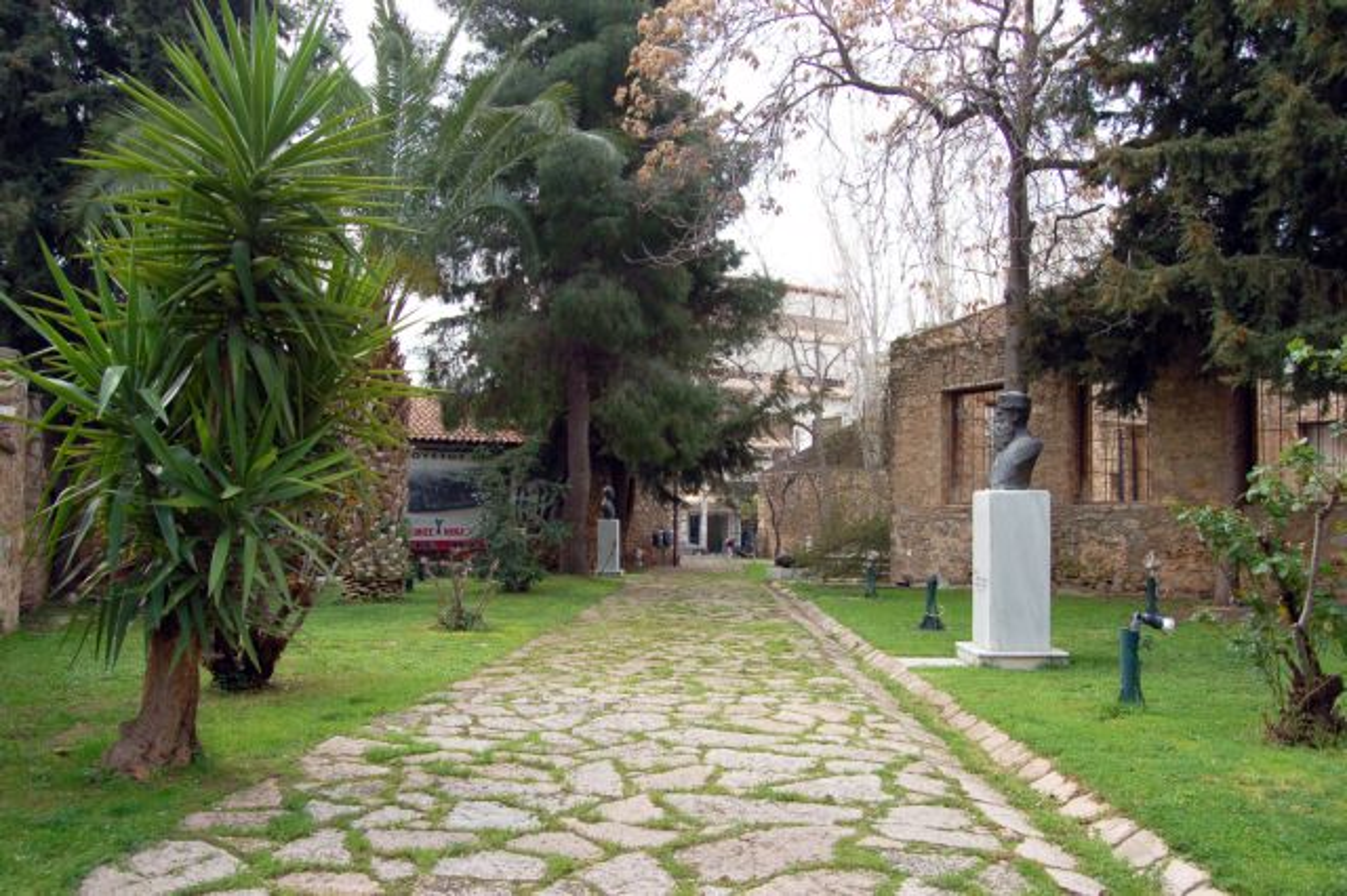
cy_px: 448
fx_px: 1010
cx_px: 674
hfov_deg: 67.4
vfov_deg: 47.9
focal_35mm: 27
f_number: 7.1
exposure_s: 1/200
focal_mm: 18
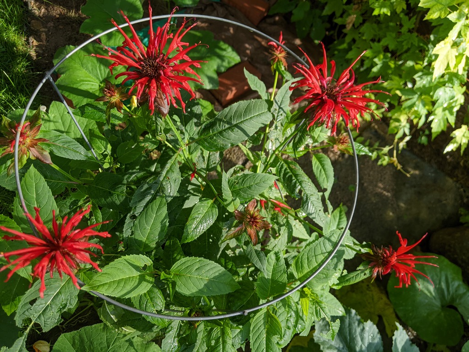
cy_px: 176
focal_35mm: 27
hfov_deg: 65.3
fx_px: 366
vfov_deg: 51.4
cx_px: 234
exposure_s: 1/398
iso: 47
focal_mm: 4.44
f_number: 1.8
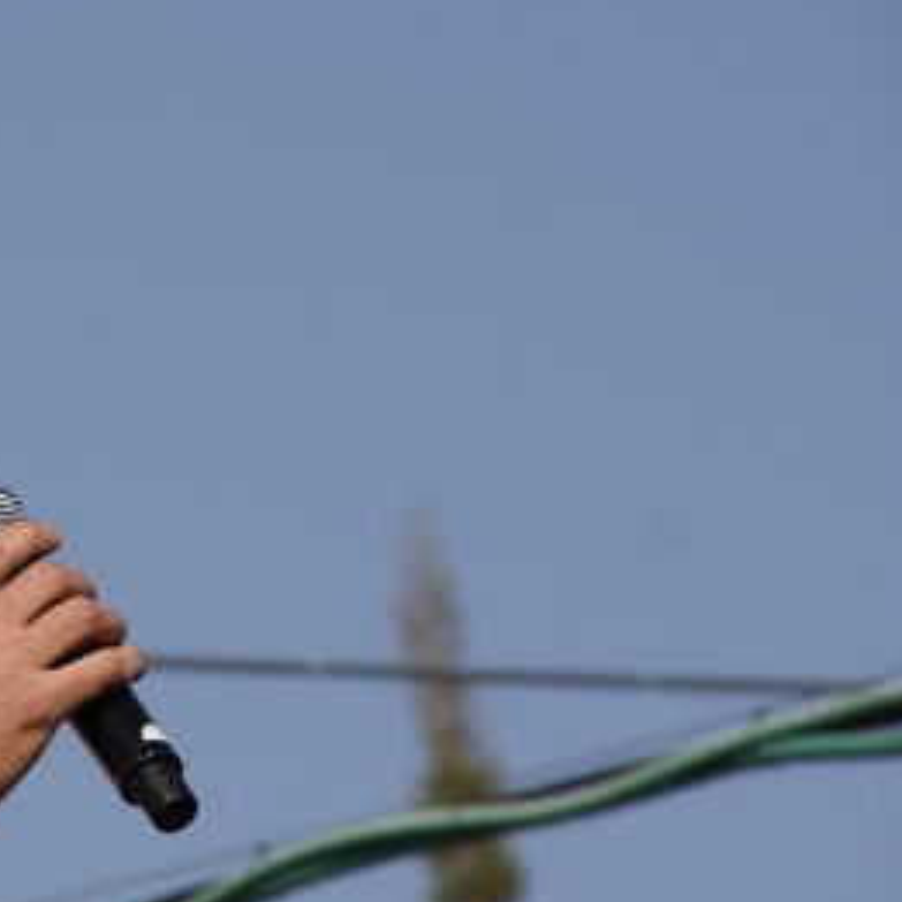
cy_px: 446
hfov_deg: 4.1
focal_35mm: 422
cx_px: -138
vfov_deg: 4.2
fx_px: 12442
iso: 100
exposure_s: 1/400
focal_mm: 135
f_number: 8
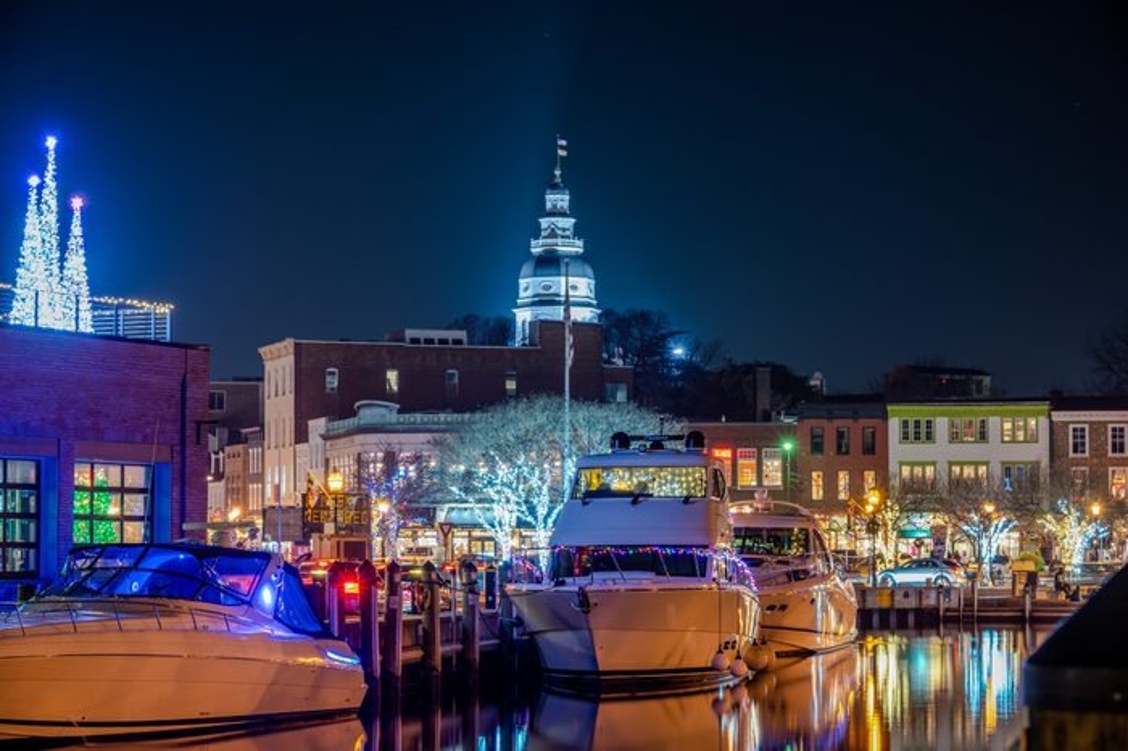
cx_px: 564
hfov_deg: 22.6
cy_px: 376
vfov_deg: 15.2
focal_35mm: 90
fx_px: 2819
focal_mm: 90
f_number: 9
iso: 100
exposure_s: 8
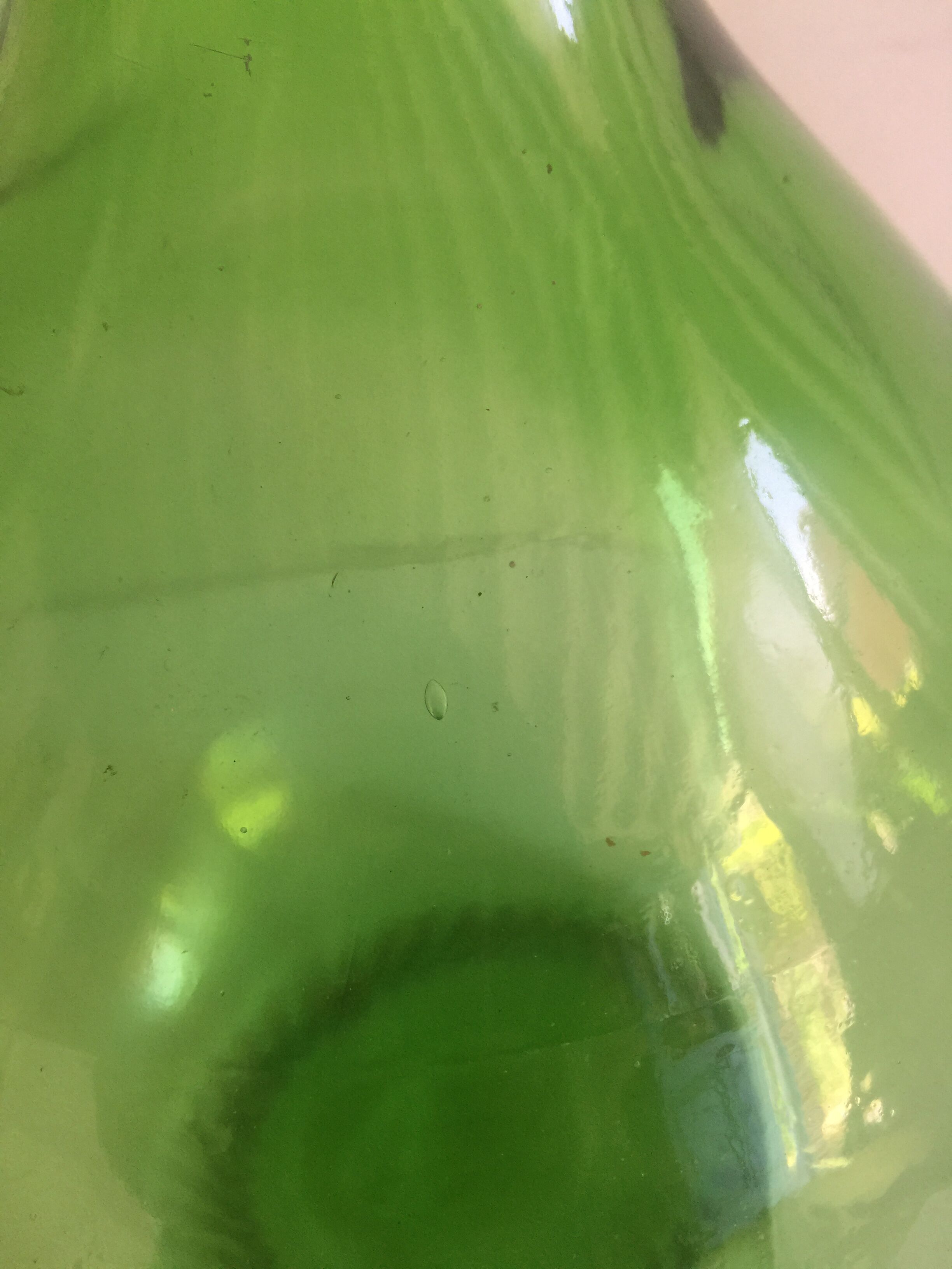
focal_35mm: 29
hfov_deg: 48.2
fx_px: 1063
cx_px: 476
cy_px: 634
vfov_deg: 61.7
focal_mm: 4.15
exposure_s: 1/33
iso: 64
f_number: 2.2
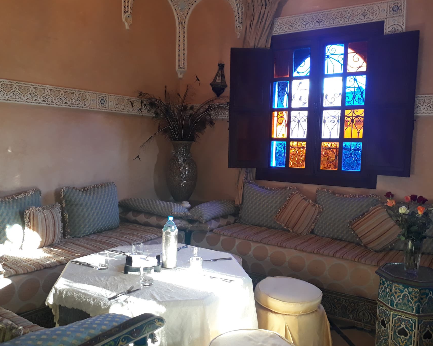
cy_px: 182
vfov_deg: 47.1
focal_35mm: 31
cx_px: 221
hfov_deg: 57.2
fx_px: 397
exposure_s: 1/33
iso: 160
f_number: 1.9
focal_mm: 3.6
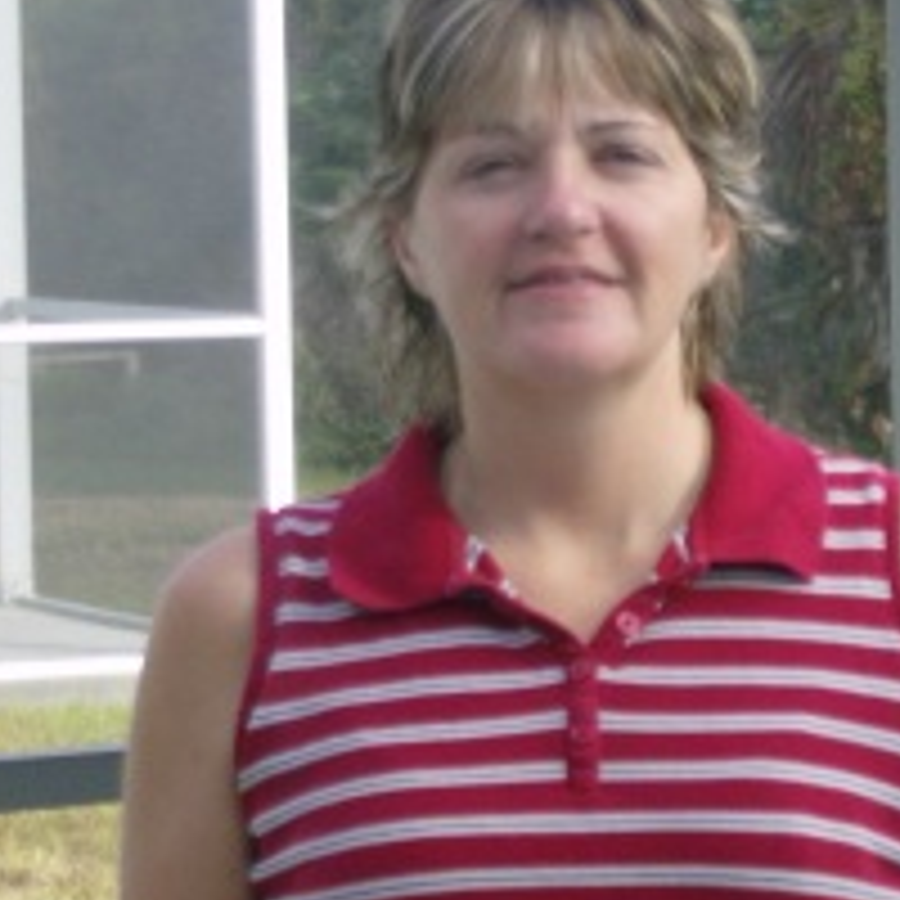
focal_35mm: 218
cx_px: 590
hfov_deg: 8.0
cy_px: 432
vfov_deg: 8.0
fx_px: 6412
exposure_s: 1/155
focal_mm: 18
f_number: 4.8
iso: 100
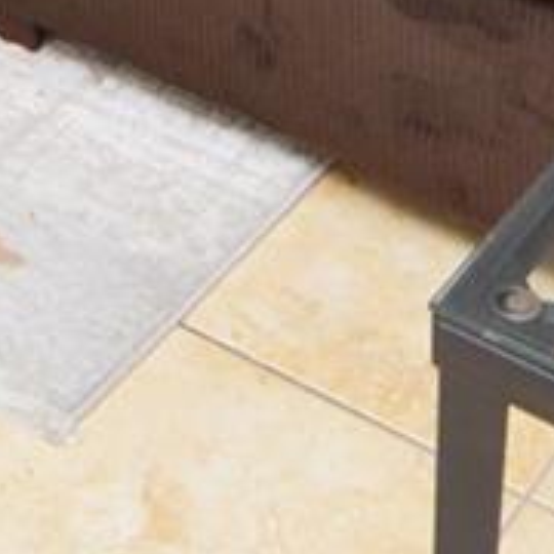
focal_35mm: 136
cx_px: -65
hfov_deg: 12.6
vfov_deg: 10.0
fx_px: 2463
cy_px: -1057
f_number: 4
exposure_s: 1/60
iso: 400
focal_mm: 12
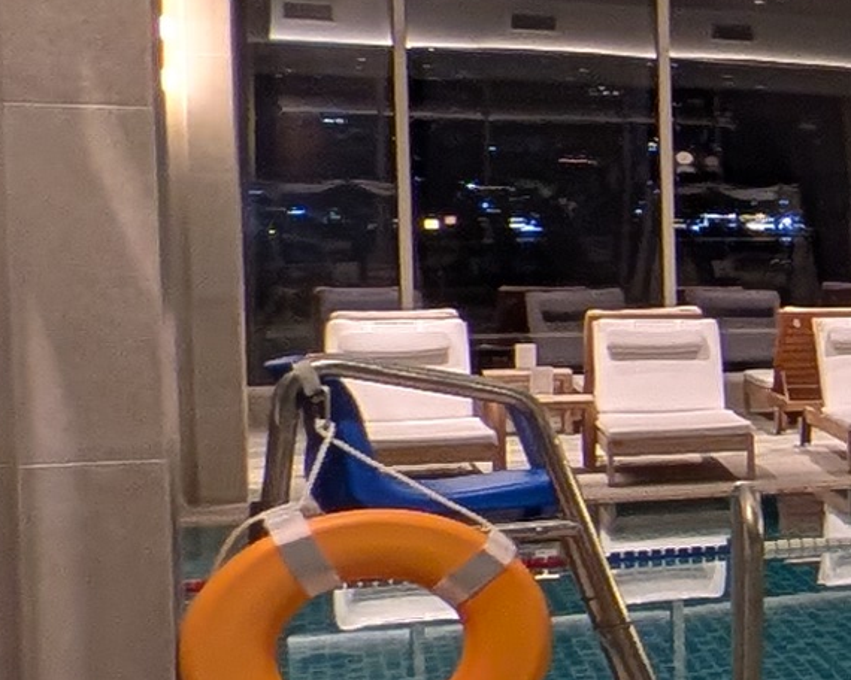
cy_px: 337
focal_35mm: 84
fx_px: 2116
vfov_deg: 18.3
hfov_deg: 12.0
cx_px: 2475
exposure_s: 1/60
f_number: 1.95
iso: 154
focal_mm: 2.23
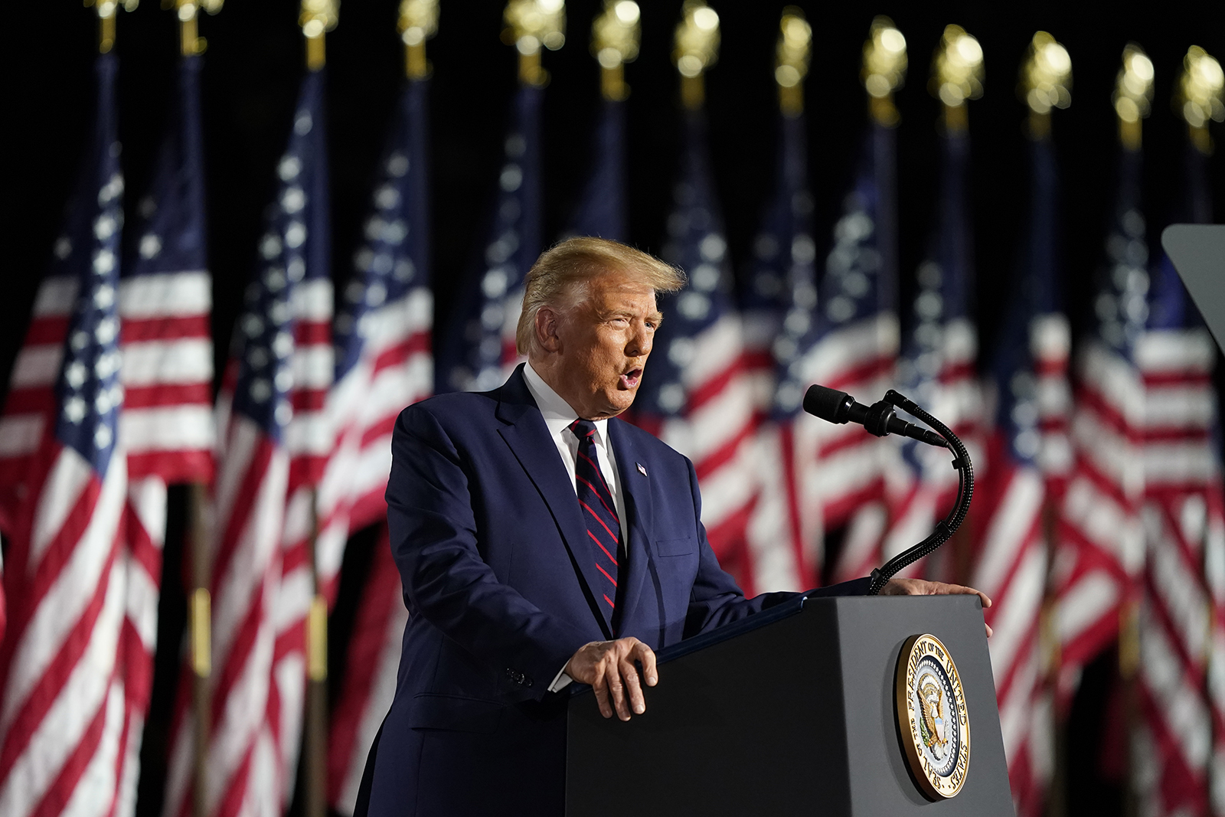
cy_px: 408
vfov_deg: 3.4
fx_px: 13611
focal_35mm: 400
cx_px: 612
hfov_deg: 5.2
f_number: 3.2
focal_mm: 400
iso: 4000
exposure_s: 1/640
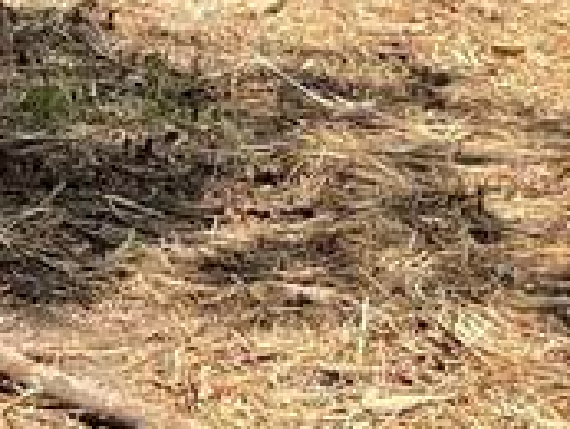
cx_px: -962
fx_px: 3164
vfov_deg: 7.3
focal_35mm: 192
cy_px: -597
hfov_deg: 8.9
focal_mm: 4.2
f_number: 1.6
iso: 32
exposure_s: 1/868
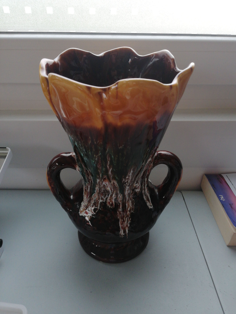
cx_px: 118
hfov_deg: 53.1
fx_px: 236
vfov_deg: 67.3
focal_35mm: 26
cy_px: 157
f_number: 2.2
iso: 125
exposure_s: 1/50
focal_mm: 3.81
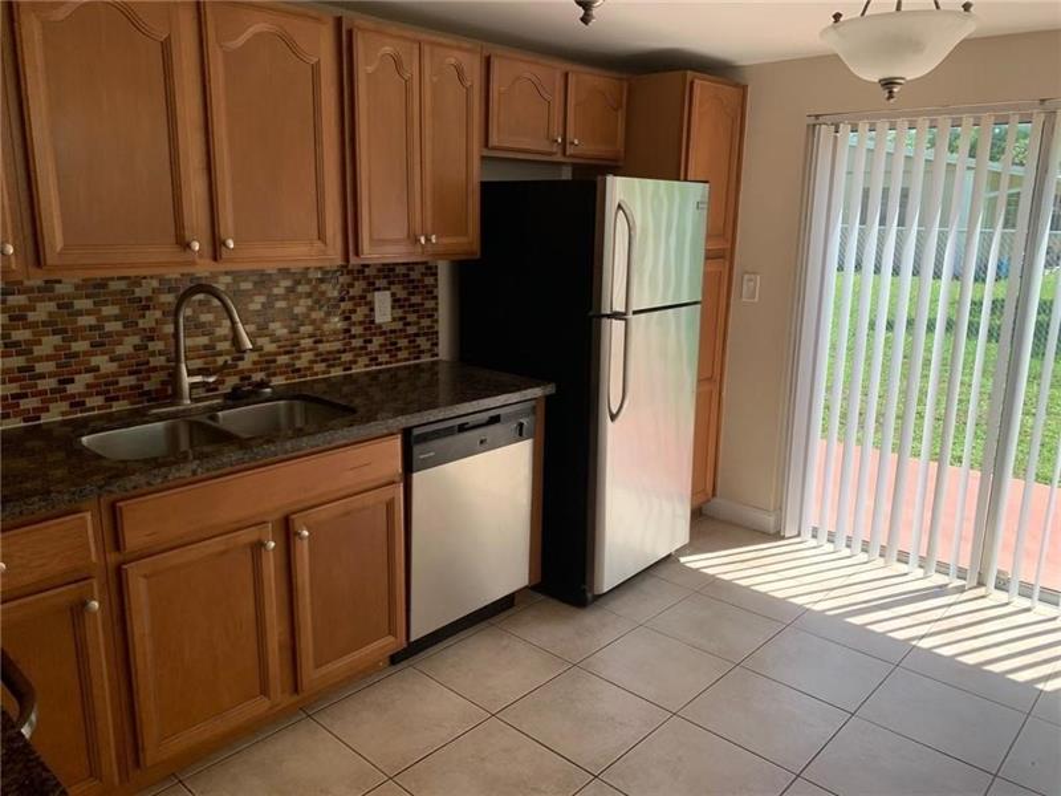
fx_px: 797
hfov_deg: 67.3
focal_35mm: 26
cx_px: 530
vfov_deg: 53.1
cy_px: 398
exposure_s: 1/317
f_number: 1.8
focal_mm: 4.25
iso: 25
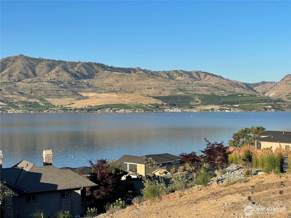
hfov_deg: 36.8
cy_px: 109
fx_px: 437
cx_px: 146
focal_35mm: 52
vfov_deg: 28.0
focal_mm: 6
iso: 25
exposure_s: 1/1142
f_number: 2
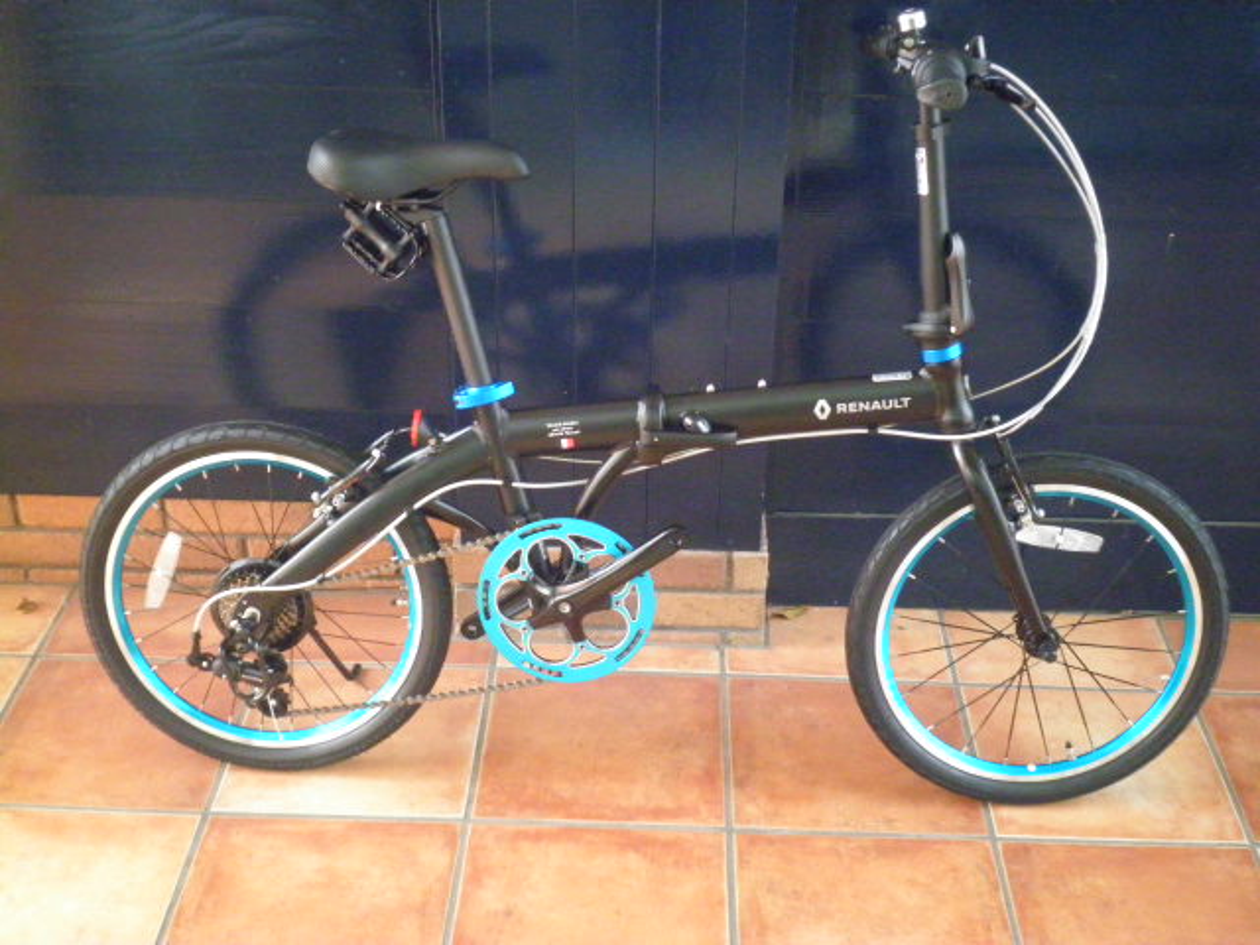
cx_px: 630
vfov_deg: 30.9
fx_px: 1711
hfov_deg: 40.4
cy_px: 472
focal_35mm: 47
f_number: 3.4
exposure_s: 1/160
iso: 800
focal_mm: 8.3
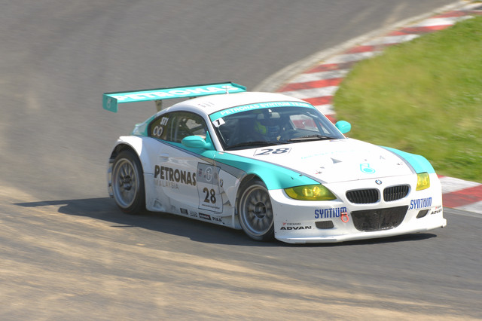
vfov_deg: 3.1
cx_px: 241
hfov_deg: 4.6
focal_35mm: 450
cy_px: 160
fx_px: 6022
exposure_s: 1/160
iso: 100
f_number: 11
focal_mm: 300
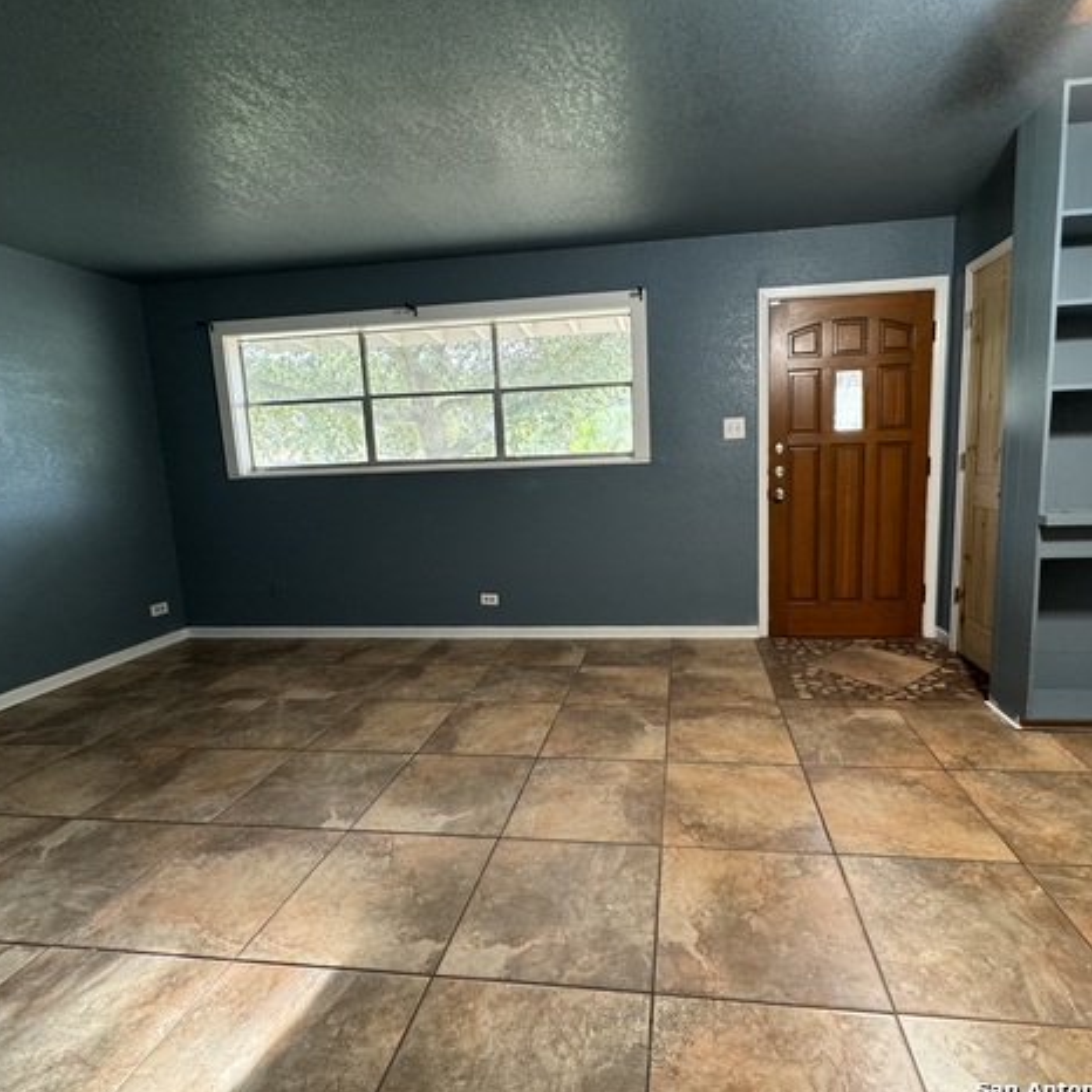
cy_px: 541
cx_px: 607
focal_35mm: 17
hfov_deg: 83.7
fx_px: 607
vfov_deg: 84.0
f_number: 2.2
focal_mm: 2.22
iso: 400
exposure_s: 1/60
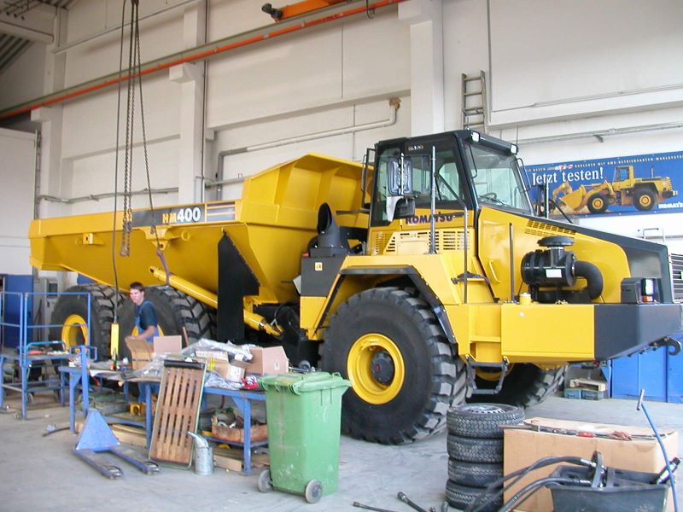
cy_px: 256
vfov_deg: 38.7
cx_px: 342
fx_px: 730
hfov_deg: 50.1
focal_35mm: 37
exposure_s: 1/52.9
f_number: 2.7
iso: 100
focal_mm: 5.6
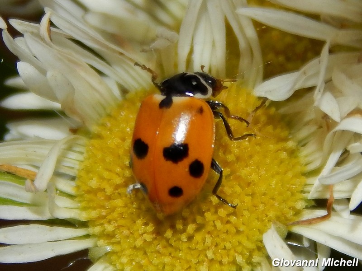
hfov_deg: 9.5
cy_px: 136
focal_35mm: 209
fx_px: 2186
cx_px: 181
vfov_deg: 7.1
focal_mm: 37.1
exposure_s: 1/100
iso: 125
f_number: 10.9
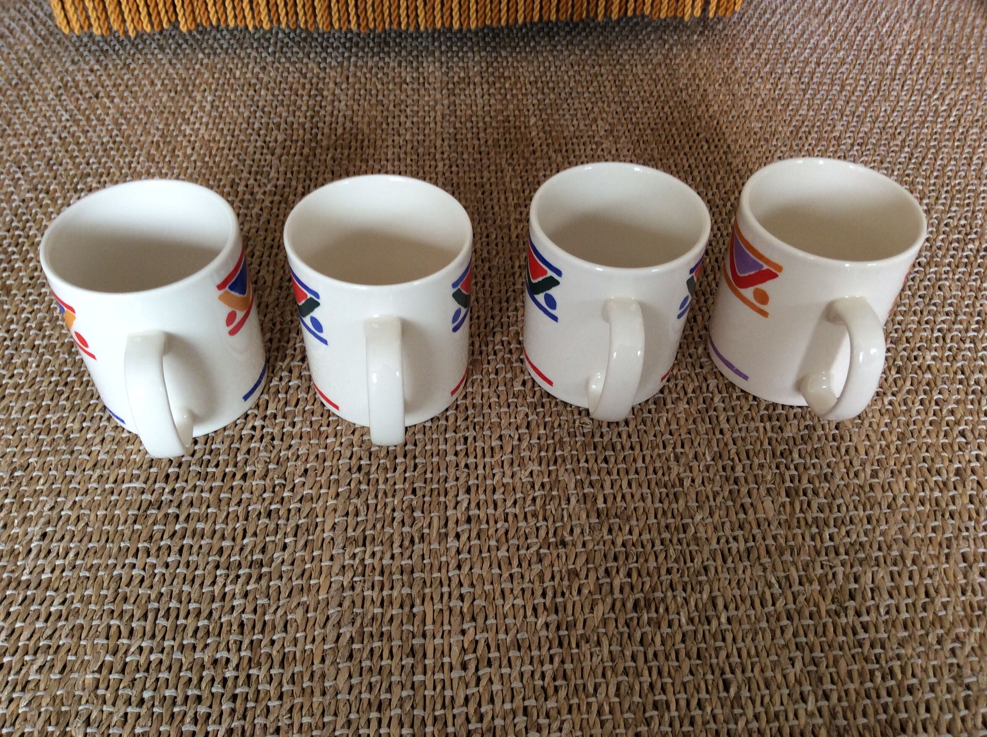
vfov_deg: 44.1
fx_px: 911
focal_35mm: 32
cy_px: 368
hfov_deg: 56.9
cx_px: 494
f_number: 2.4
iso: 50
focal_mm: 3.3
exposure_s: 1/25
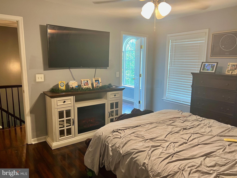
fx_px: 178
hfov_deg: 67.3
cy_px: 89
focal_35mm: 26
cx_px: 118
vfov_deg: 53.1
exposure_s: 1/60
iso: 160
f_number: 1.5
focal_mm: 5.7
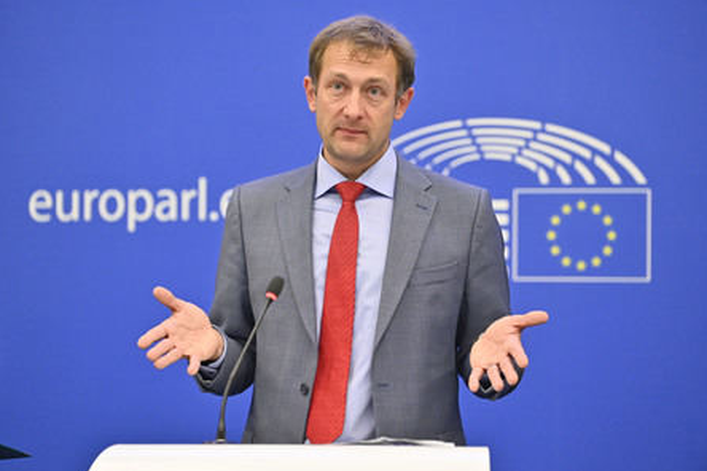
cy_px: 237
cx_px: 357
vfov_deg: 10.0
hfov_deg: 15.0
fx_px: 2690
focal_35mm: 137
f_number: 2.8
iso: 5000
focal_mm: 135
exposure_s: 1/800
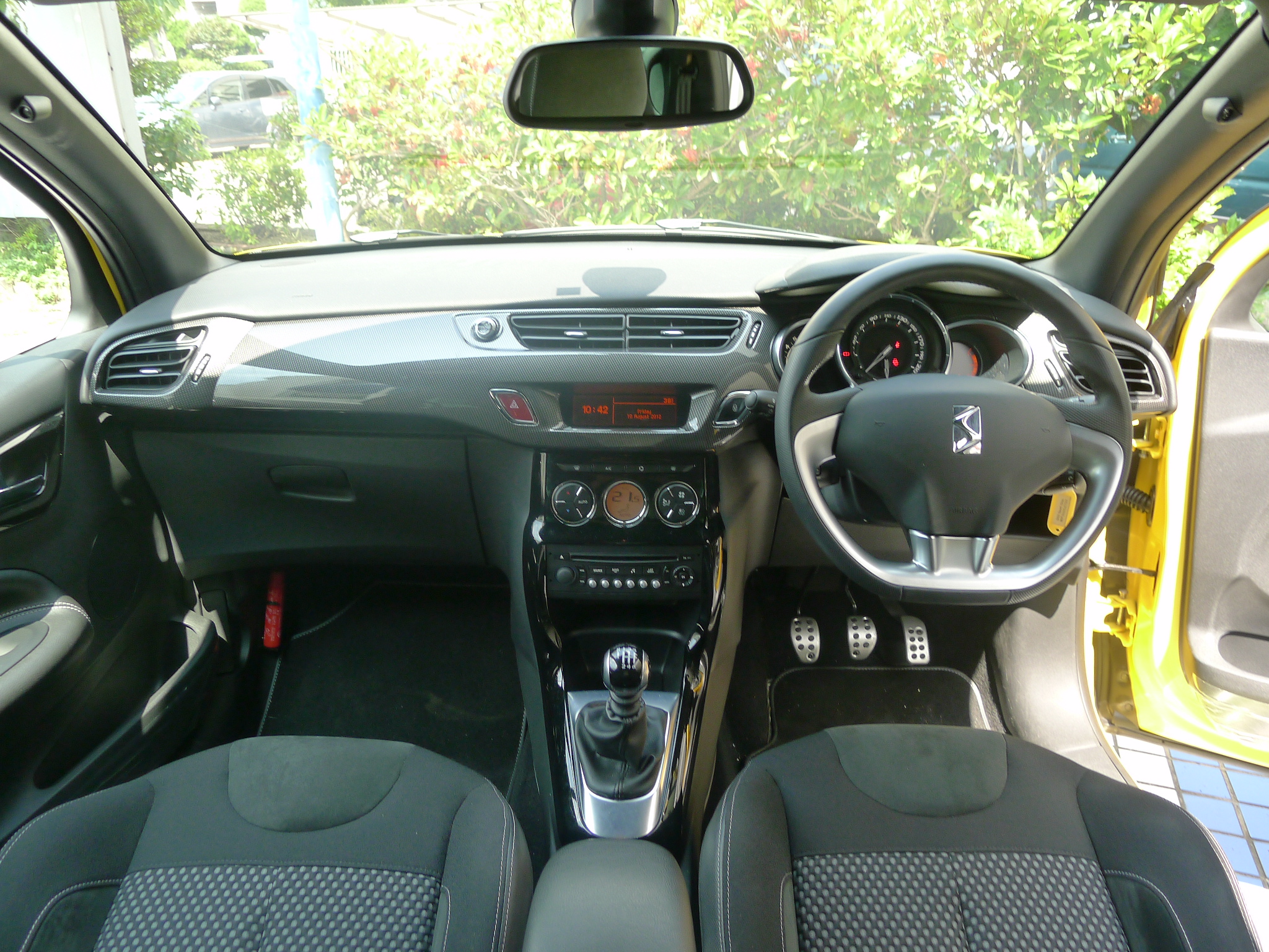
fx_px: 880
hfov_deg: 71.6
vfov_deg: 56.8
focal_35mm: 24
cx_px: 634
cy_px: 476
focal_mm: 5.1
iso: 125
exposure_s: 1/125
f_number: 2
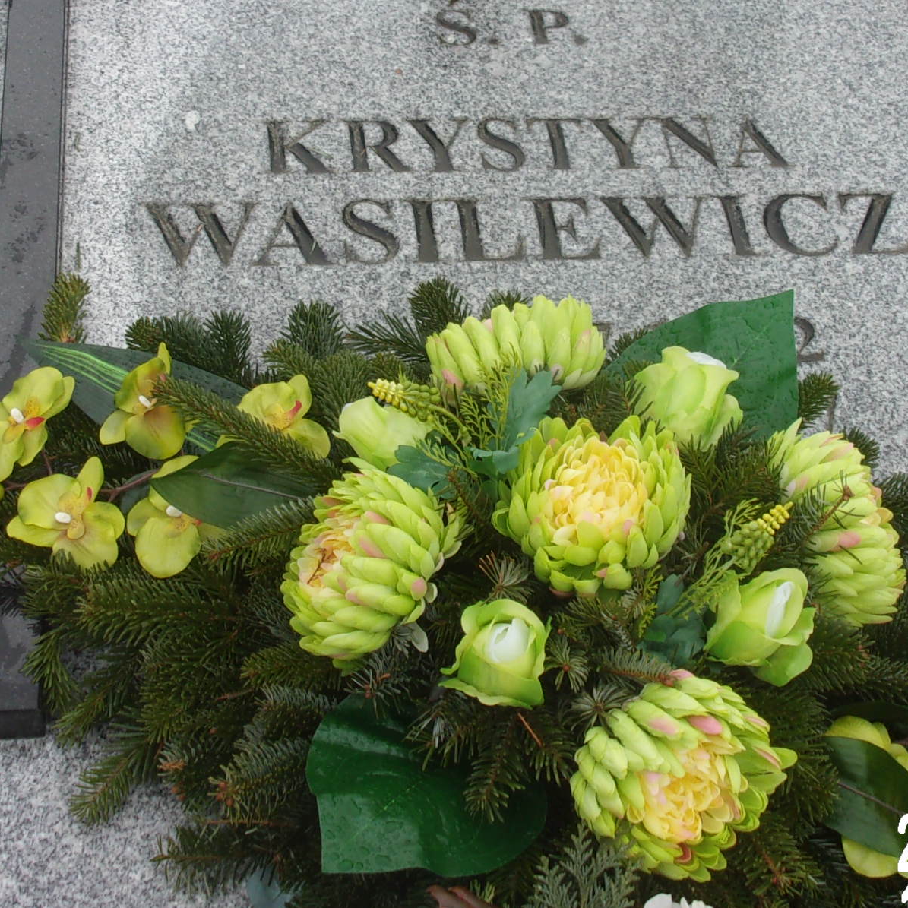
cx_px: 473
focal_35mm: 69
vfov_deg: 24.9
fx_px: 2048
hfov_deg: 25.0
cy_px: 301
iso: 80
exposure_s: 1/70
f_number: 4.5
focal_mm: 6.4
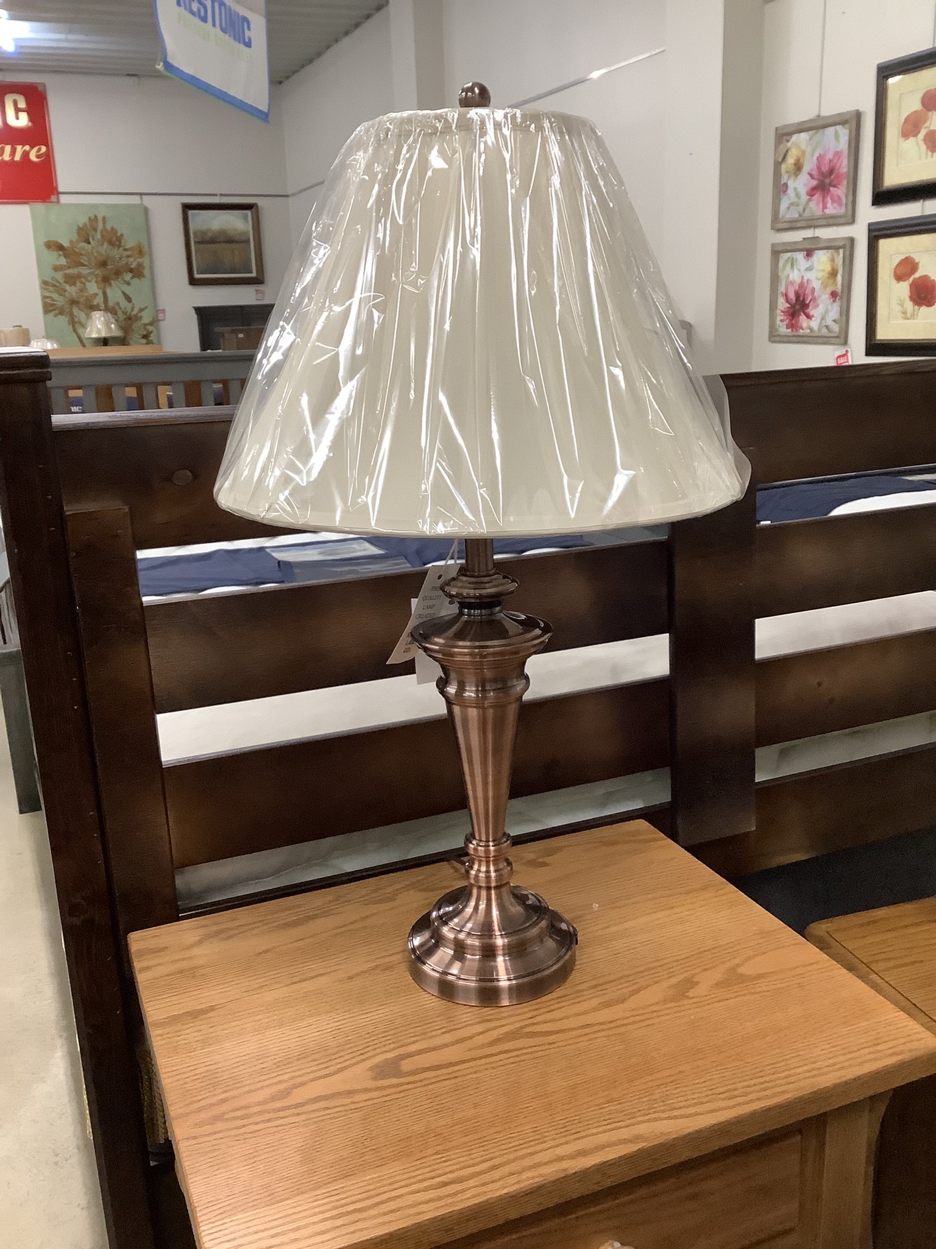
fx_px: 1118
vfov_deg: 58.4
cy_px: 624
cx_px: 468
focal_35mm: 31
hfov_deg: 45.4
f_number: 2.4
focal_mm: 3.3
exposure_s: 1/60
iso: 250
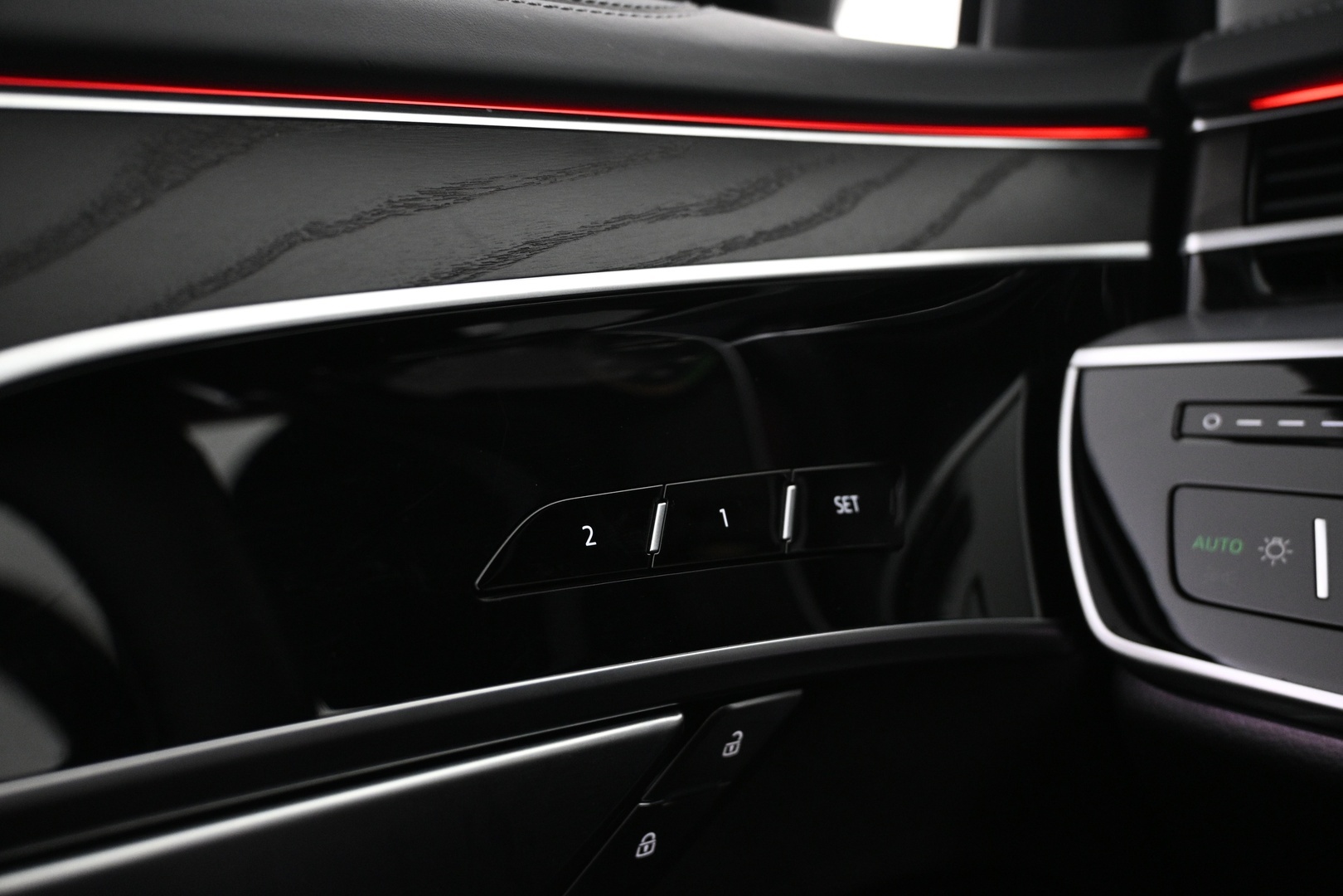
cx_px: 672
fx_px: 1203
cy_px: 448
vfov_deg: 40.8
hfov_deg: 58.3
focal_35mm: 32
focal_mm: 21.5
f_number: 4
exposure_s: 1/30
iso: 1600
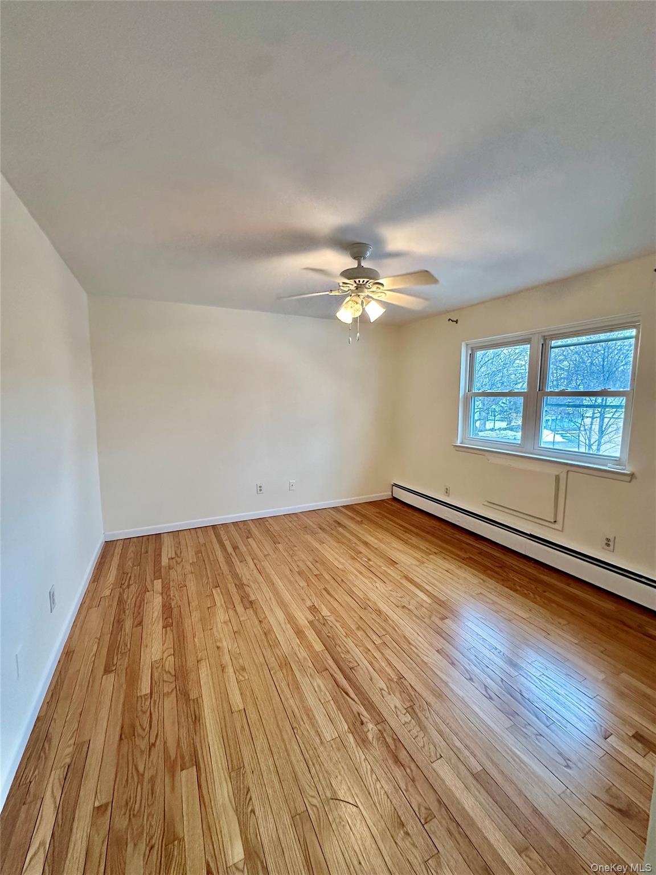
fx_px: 354
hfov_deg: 85.7
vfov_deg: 102.1
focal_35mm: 14
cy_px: 438
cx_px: 328
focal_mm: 2.22
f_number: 2.2
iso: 250
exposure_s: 1/60
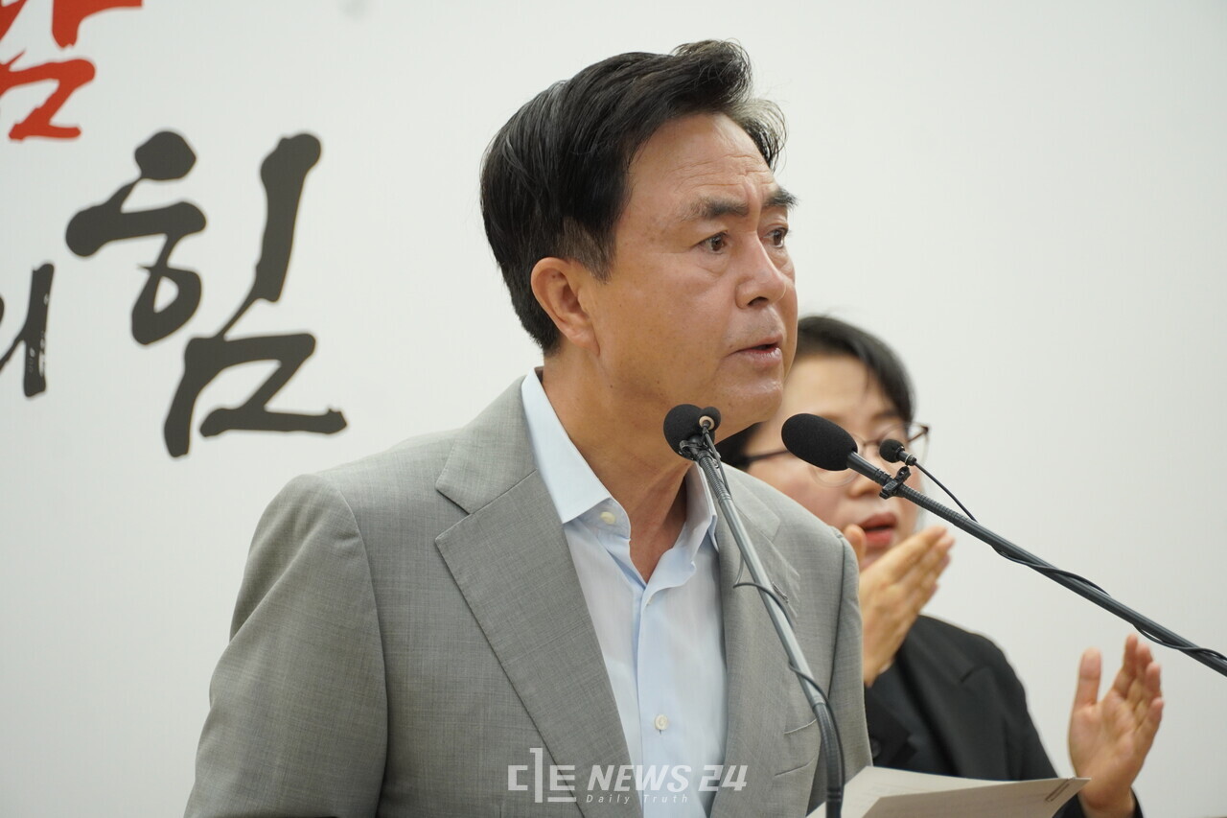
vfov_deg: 7.3
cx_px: 614
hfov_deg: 10.9
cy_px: 409
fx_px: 6440
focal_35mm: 189
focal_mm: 126
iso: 800
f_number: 5.6
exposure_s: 1/200
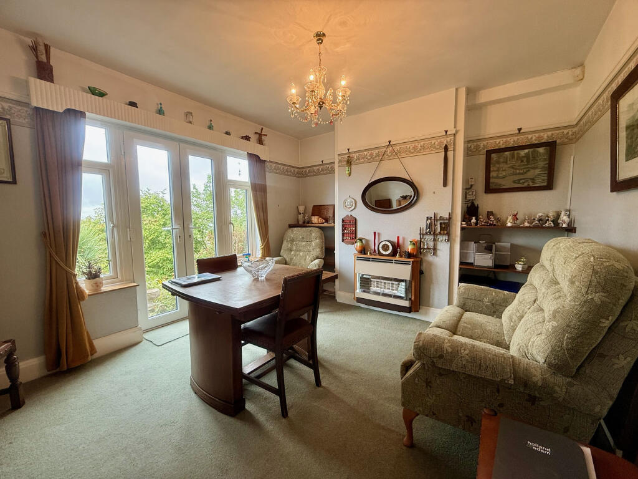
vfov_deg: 85.7
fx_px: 258
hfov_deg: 102.1
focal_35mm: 14
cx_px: 319
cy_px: 240
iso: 100
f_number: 2.2
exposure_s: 1/100
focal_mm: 2.22
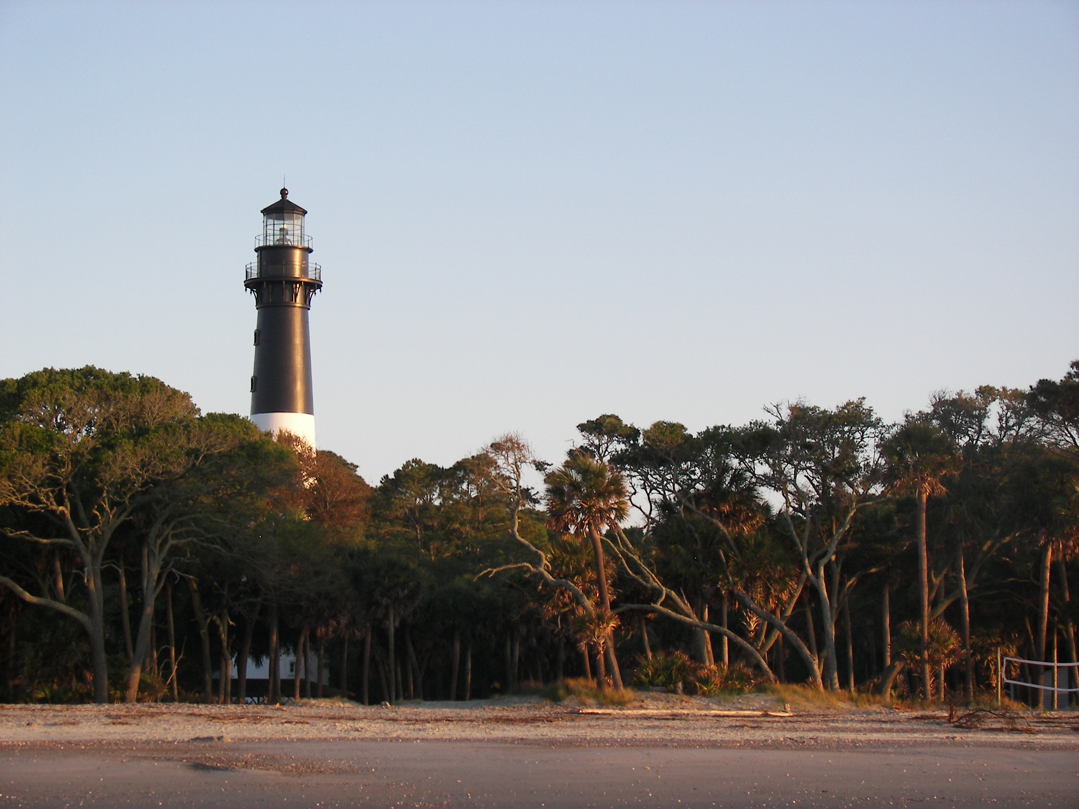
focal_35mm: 98
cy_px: 404
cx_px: 540
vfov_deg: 15.1
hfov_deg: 20.0
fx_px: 3055
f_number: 3.2
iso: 50
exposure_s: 1/200
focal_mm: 16.3
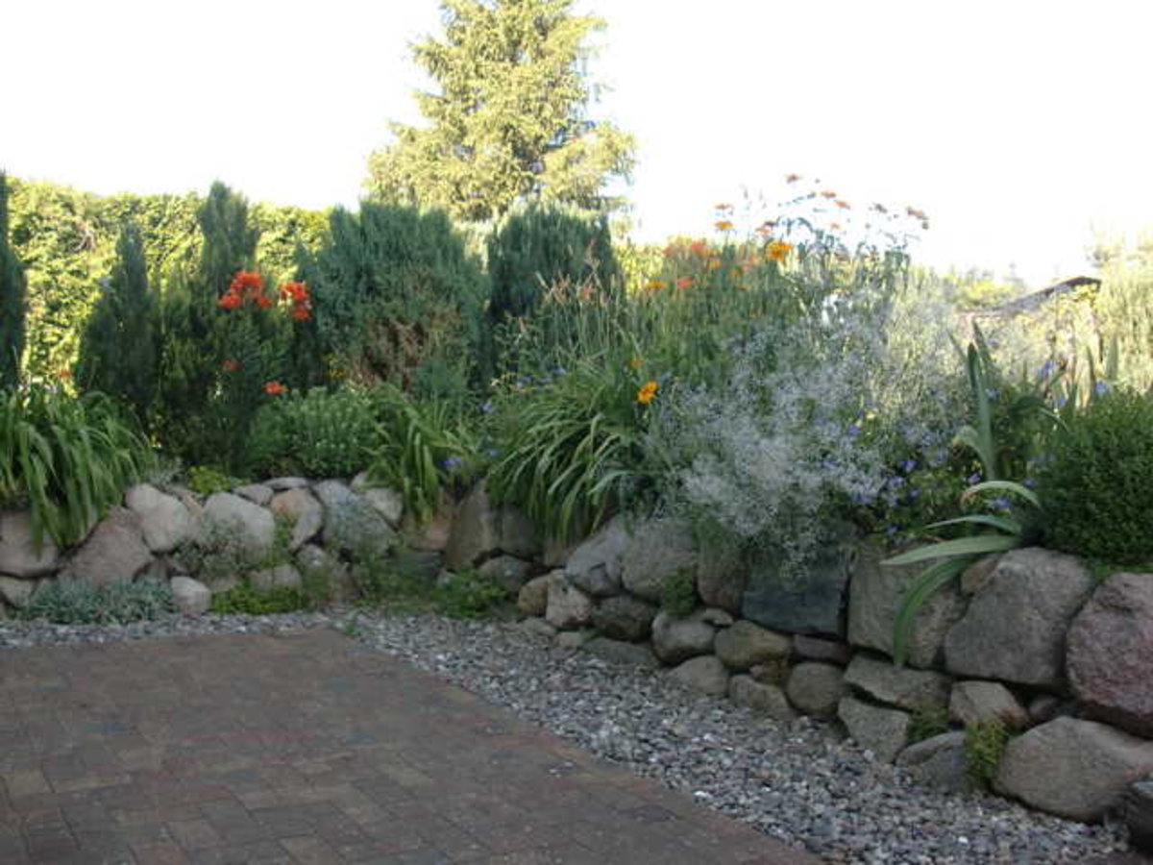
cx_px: 576
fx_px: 1199
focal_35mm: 36
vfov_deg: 39.7
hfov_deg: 51.4
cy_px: 432
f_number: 2.8
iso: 64
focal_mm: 6.3
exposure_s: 1/125
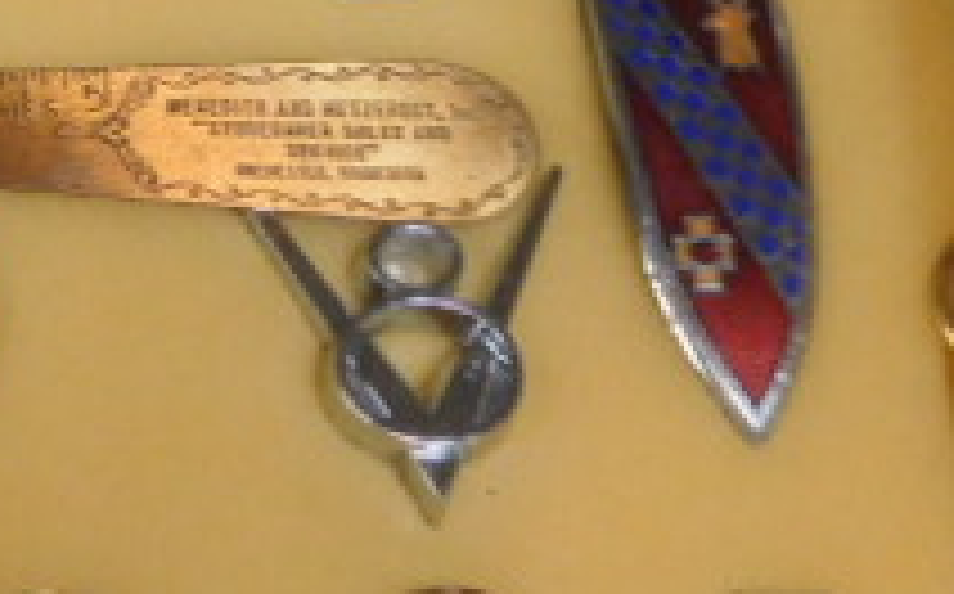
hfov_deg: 25.3
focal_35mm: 80
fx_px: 2078
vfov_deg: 16.1
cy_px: 63
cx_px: 166
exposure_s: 1/25
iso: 400
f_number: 3.4
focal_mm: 4.5
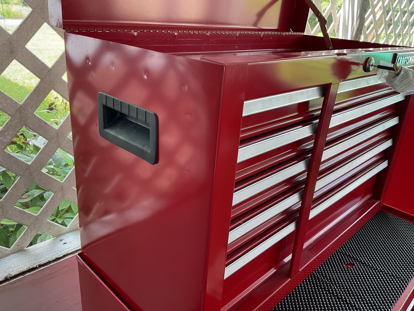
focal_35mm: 29
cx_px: 207
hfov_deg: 61.7
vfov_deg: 48.2
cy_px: 156
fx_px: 347
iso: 40
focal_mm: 3
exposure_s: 1/60
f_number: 1.8
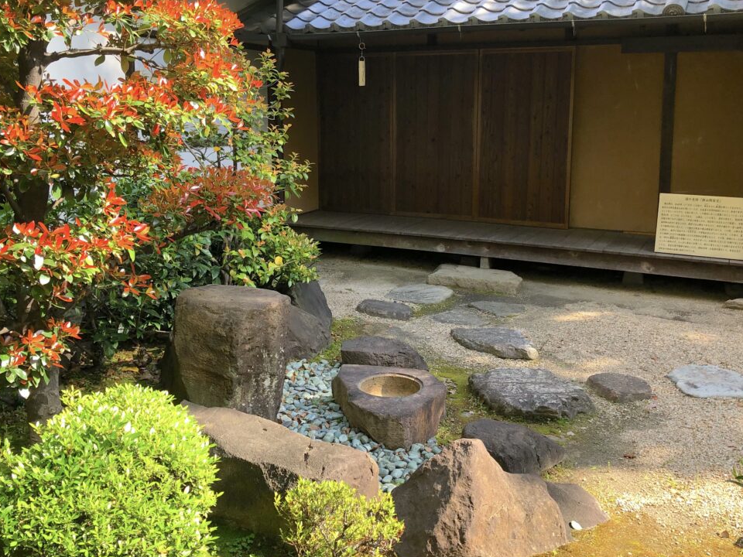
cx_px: 378
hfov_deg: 52.6
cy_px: 231
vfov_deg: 40.6
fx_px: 751
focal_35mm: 35
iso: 20
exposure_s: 1/407
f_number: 1.8
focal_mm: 4
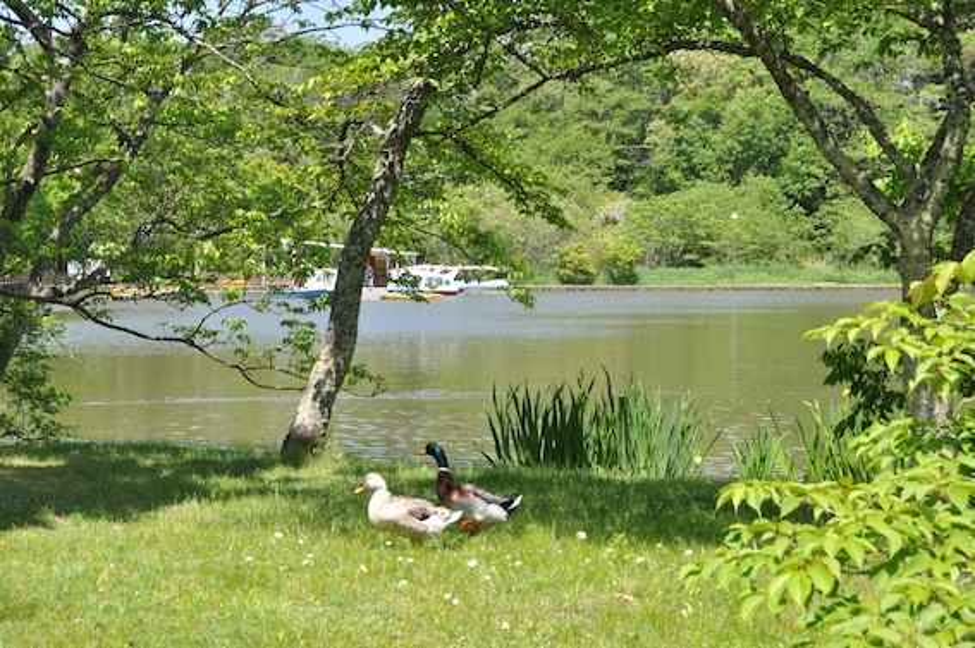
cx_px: 488
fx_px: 2111
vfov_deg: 17.5
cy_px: 324
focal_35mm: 78
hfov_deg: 26.0
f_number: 10
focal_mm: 52
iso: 400
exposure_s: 1/400
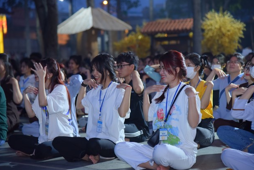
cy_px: 81
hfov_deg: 18.4
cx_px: 130
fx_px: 783
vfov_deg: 12.3
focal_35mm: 111
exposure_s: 1/80
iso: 1000
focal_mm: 105
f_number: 4
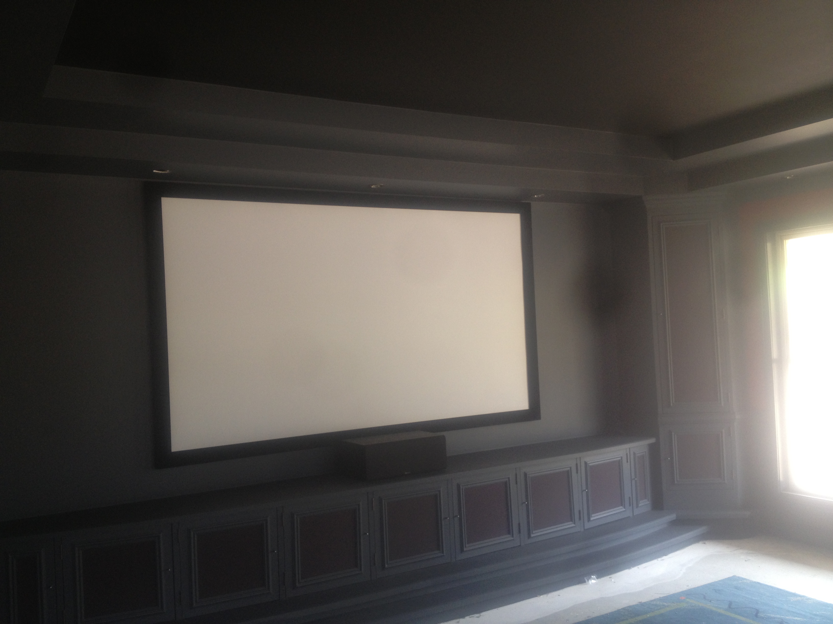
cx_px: 416
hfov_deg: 52.6
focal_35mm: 35
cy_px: 312
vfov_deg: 40.7
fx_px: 842
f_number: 2.4
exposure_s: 1/20
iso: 80
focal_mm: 4.28
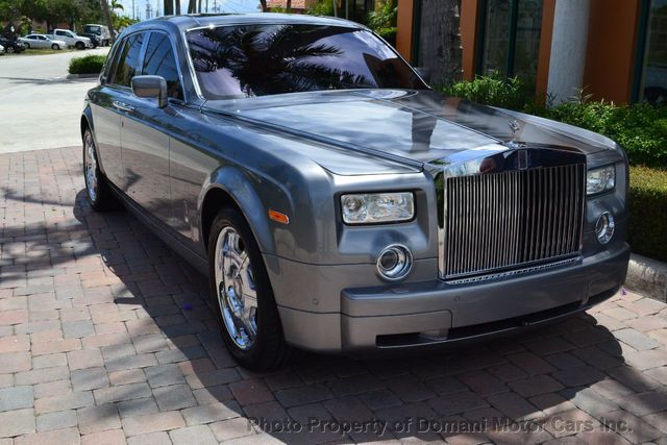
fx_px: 723
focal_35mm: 39
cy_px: 222
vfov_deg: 34.2
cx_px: 334
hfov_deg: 49.5
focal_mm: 26
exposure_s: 1/400
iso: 400
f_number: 11
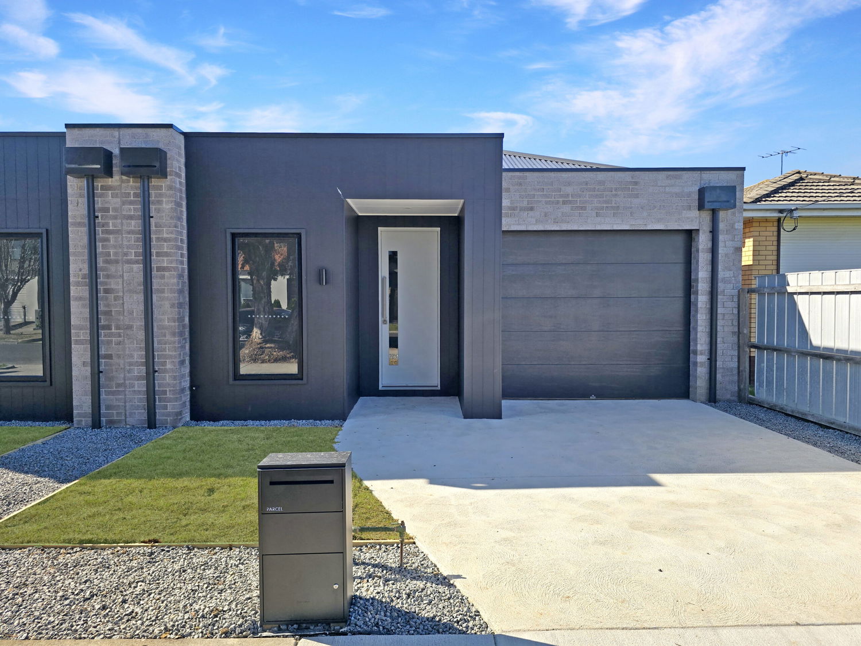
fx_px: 572
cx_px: 430
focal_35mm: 23
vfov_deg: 58.9
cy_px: 323
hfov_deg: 73.9
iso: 12
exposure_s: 1/443
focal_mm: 6.3
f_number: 1.7
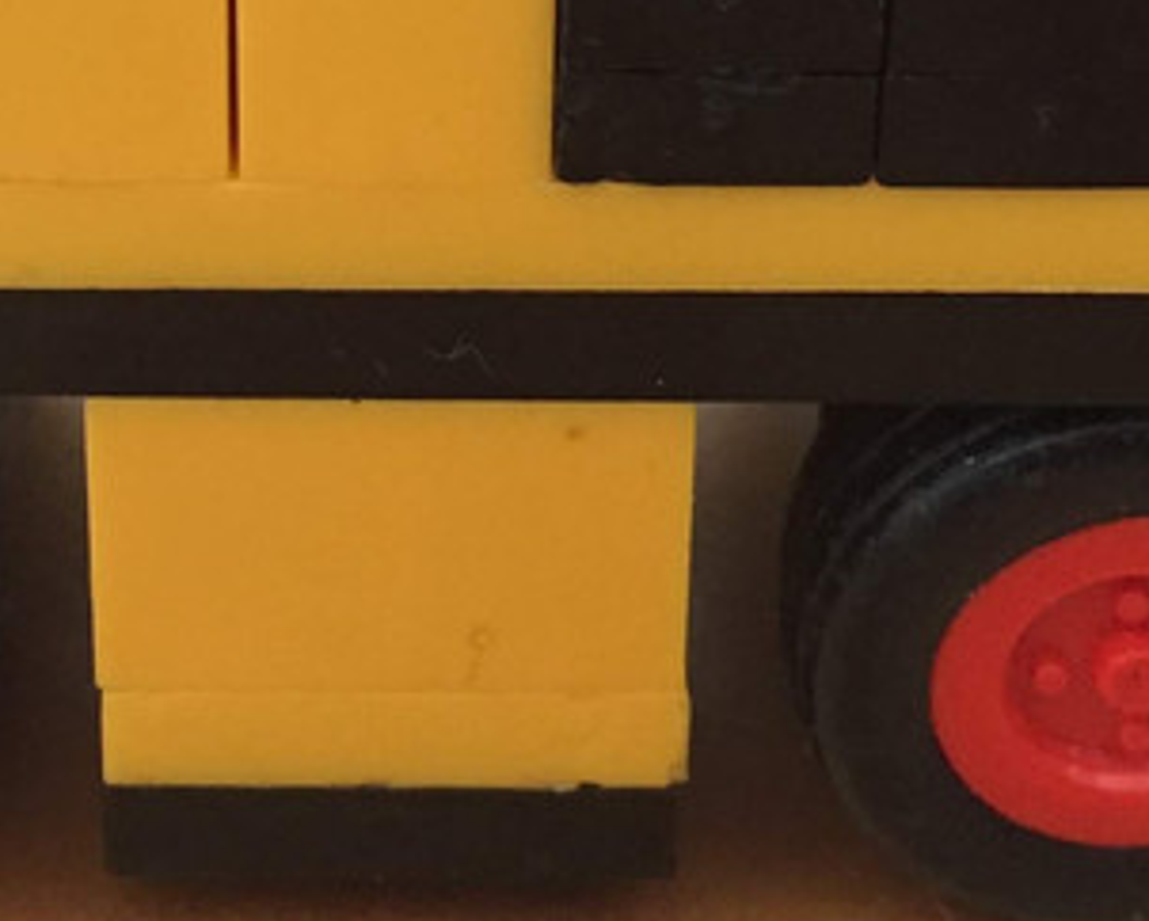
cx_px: 382
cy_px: -316
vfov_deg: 14.7
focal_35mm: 100
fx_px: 3403
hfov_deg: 19.1
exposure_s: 1/33
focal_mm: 4.15
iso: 200
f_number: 2.2
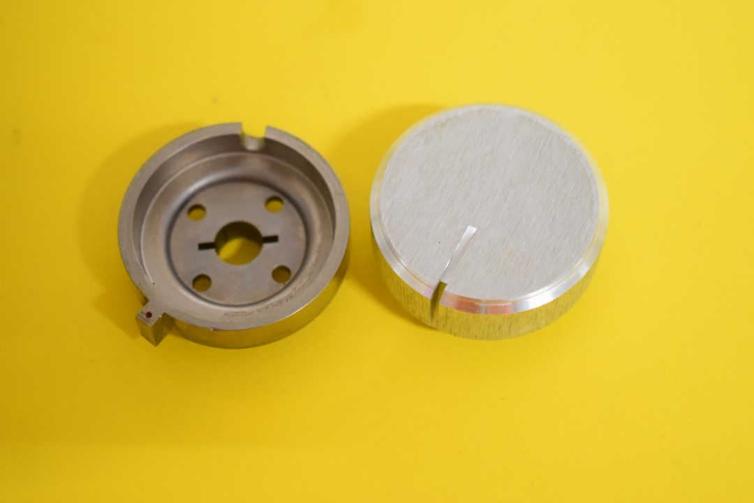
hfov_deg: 29.9
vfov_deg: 20.2
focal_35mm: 68
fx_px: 1414
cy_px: 252
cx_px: 377
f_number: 5
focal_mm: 45
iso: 3200
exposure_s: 1/125
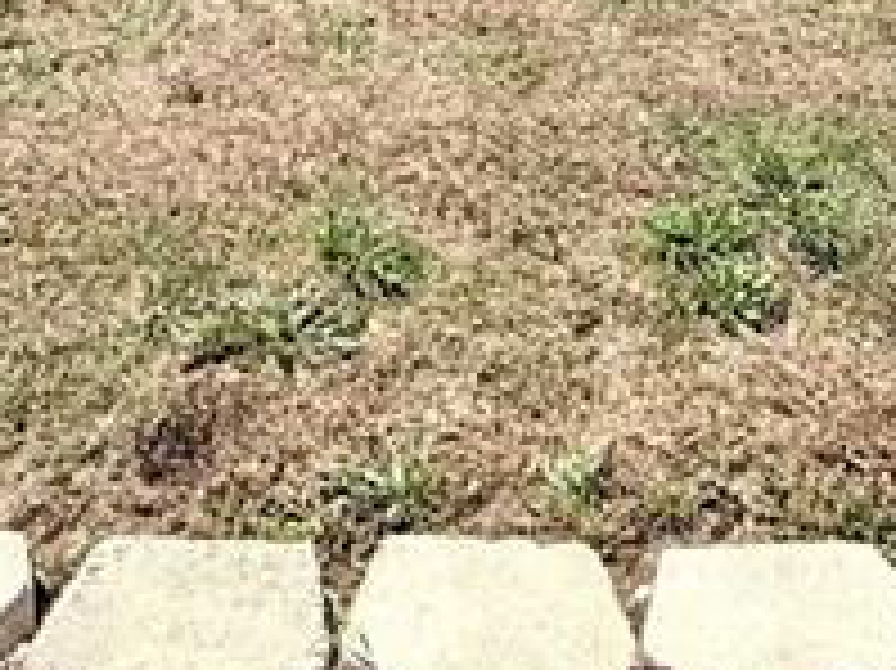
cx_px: 554
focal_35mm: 72
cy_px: -850
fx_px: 1863
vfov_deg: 14.7
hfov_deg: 27.0
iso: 50
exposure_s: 1/2024
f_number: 2.2
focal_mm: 2.22
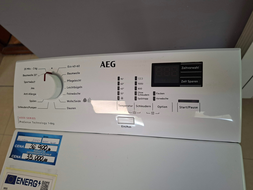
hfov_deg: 73.9
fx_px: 168
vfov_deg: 58.9
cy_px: 95
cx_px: 126
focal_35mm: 23
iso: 200
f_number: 1.8
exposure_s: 1/100
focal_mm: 5.54
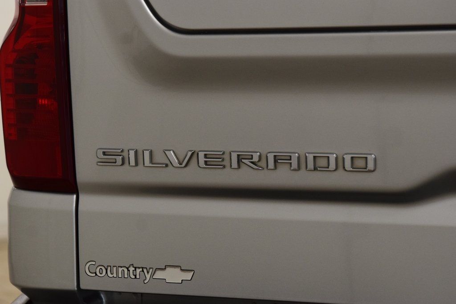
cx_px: 228
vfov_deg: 13.0
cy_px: 152
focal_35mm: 105
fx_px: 1330
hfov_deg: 19.5
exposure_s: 1/125
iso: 1600
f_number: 5
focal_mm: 70
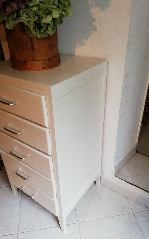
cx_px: 71
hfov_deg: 43.1
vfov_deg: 64.6
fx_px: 188
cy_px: 121
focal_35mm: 29
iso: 320
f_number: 2.2
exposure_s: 1/25
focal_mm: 3.81
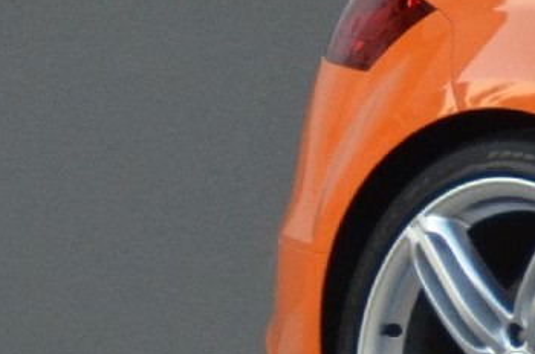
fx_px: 15109
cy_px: -47
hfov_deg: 2.0
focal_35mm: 1019
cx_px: 1688
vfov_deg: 1.3
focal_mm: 95
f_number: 5.3
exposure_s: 1/500
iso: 1250
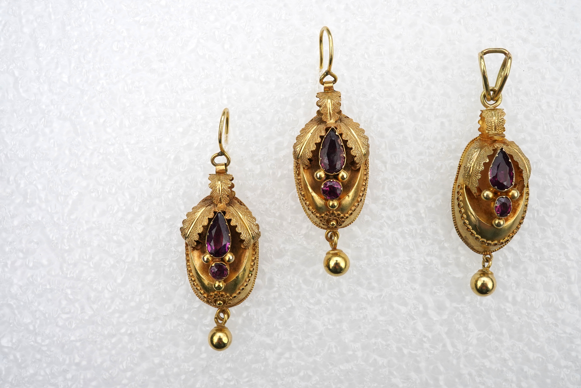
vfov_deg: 29.9
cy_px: 194
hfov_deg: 43.6
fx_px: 726
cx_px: 290
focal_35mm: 45
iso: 640
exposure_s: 1/125
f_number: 20
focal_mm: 30
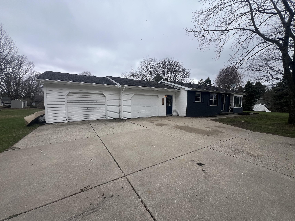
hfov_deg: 106.2
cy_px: 110
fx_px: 111
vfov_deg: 89.9
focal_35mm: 13
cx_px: 148
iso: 32
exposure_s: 1/645
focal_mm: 1.57
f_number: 1.8
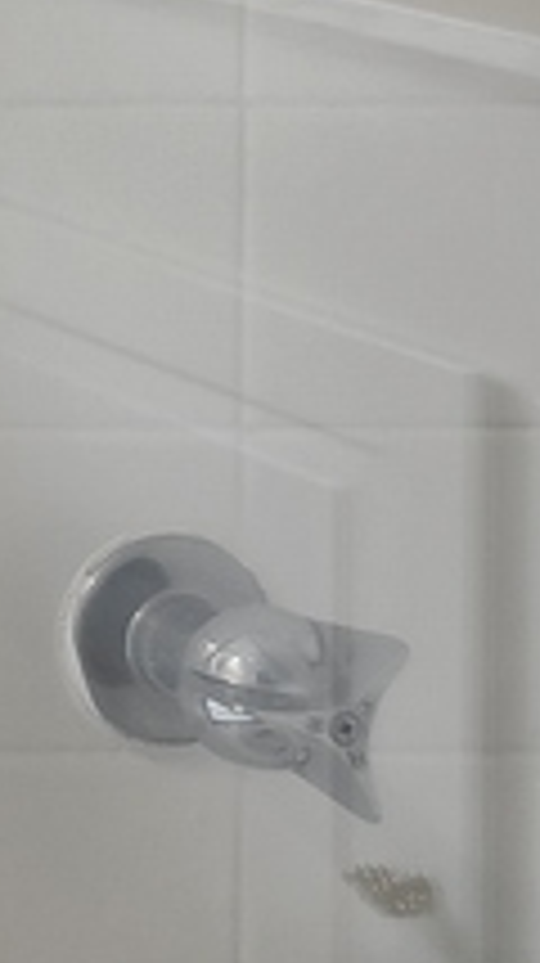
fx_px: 3445
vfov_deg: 14.2
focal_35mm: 135
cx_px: -2426
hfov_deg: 5.6
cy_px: -724
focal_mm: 17
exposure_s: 1/25
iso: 200
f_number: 8
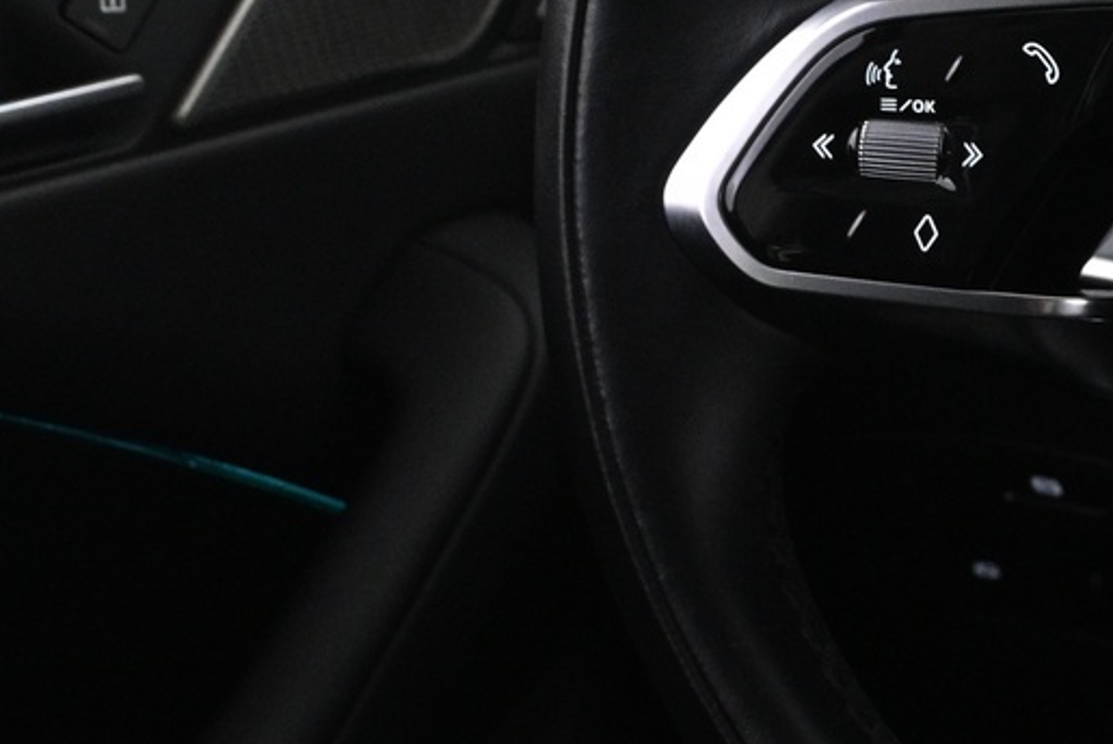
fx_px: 4083
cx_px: 1379
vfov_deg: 10.4
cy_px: 138
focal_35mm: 132
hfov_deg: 14.9
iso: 1600
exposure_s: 1/30
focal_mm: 28
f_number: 4.5
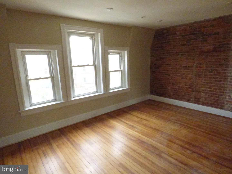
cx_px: 116
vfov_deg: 66.0
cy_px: 87
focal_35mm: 20
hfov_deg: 81.7
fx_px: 134
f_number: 6.3
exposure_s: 1/500
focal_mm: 3.58
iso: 3200
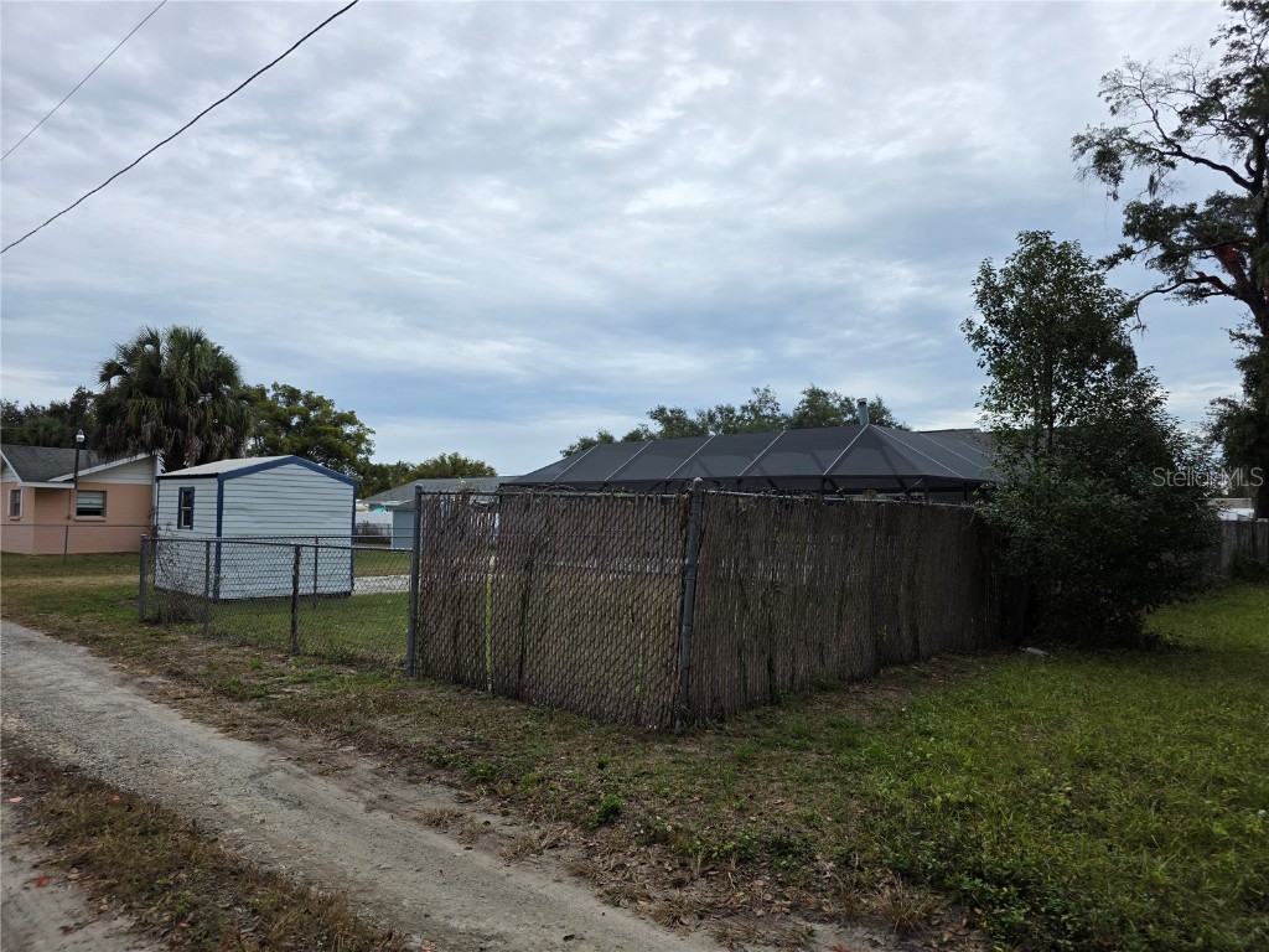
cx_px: 634
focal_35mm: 23
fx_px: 843
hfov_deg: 73.9
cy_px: 476
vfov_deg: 58.9
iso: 80
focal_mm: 6.3
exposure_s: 1/2180
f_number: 1.7
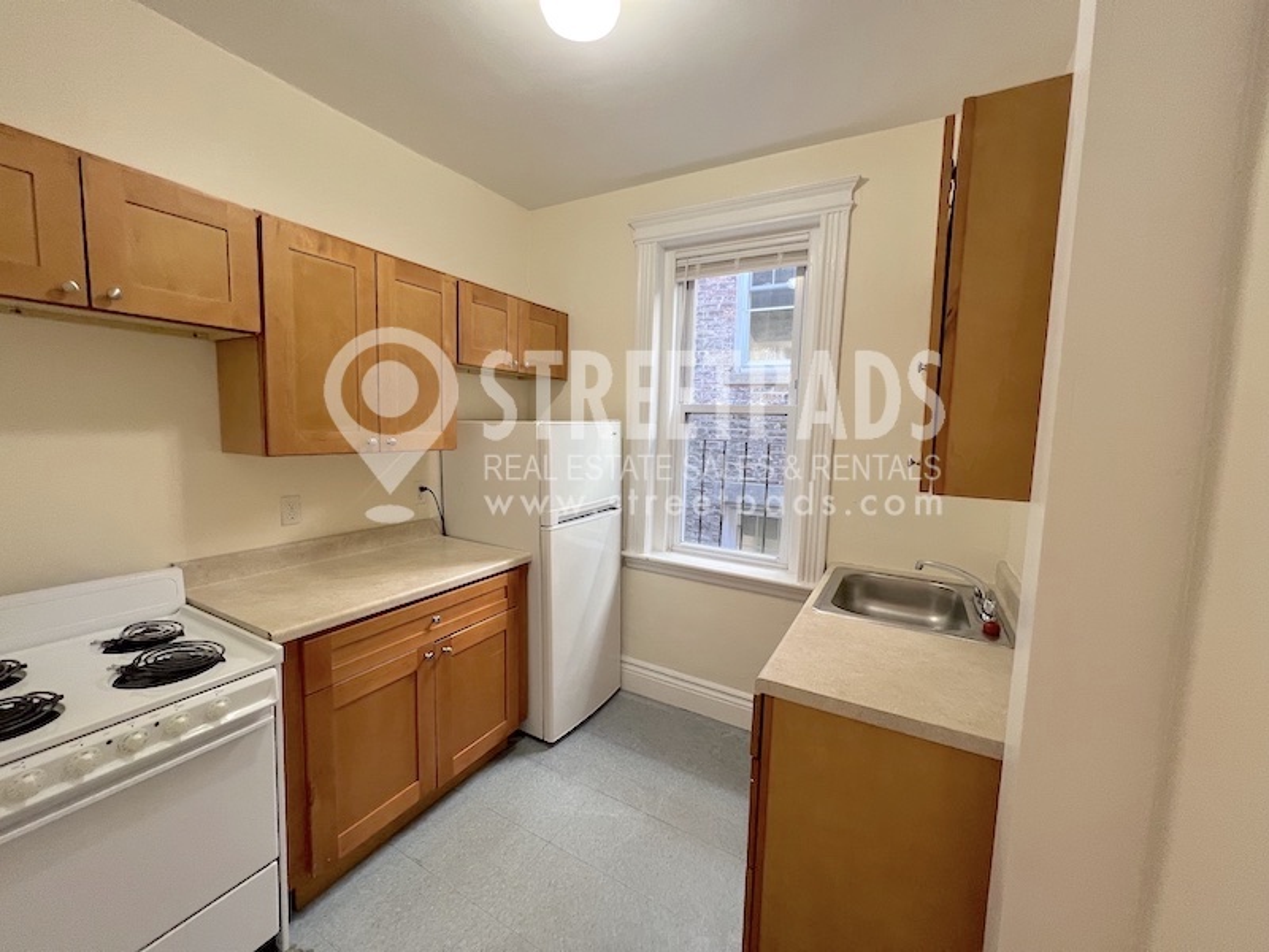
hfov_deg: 106.2
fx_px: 477
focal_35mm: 13
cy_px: 476
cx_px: 634
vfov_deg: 89.9
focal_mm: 1.57
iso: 200
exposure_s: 1/60
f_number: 1.8
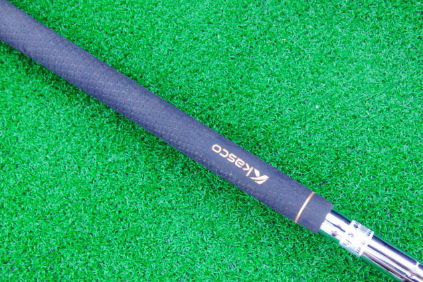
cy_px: 148
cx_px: 214
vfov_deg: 34.2
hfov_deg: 49.6
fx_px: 458
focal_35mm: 39
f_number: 3.6
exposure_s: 1/20
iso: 400
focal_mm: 6.42
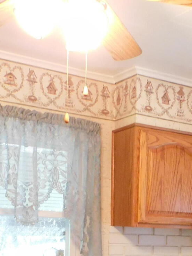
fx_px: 480
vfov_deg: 27.3
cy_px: 281
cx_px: 197
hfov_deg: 21.7
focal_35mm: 65
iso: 400
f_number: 3.3
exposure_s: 1/20
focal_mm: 4.3
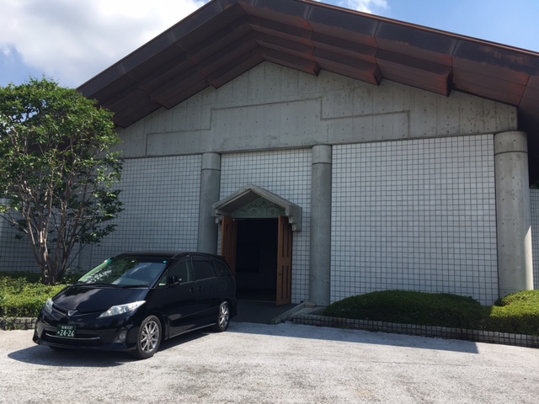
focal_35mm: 29
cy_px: 202
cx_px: 270
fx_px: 452
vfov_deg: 48.2
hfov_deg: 61.7
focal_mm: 4.15
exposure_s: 1/1241
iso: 25
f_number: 2.2
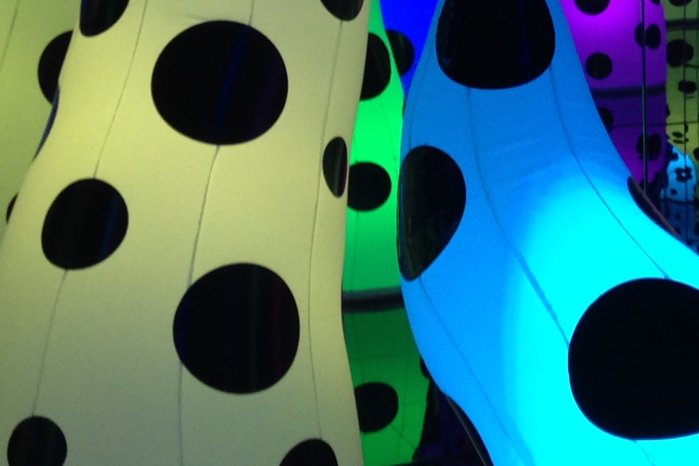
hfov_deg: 16.6
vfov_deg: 11.8
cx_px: 962
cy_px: 70
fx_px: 2232
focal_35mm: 115
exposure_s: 1/20
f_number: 2.4
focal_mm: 4.12
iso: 80
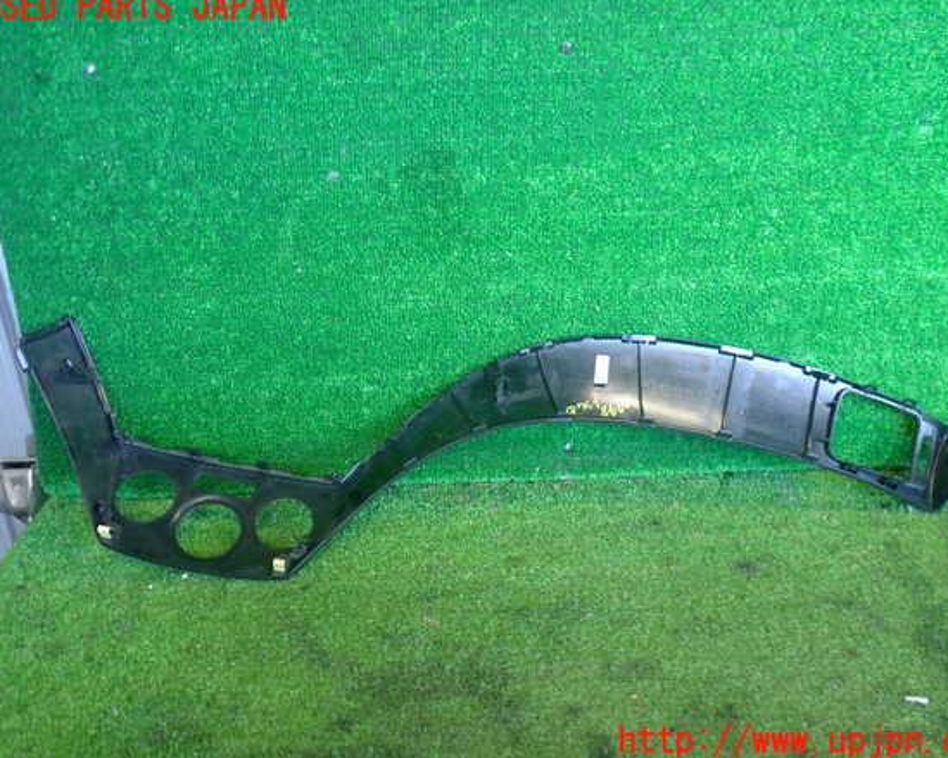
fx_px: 898
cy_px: 375
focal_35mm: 32
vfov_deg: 45.8
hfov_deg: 55.7
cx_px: 490
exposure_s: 1/40
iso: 200
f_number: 2.3
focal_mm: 5.4
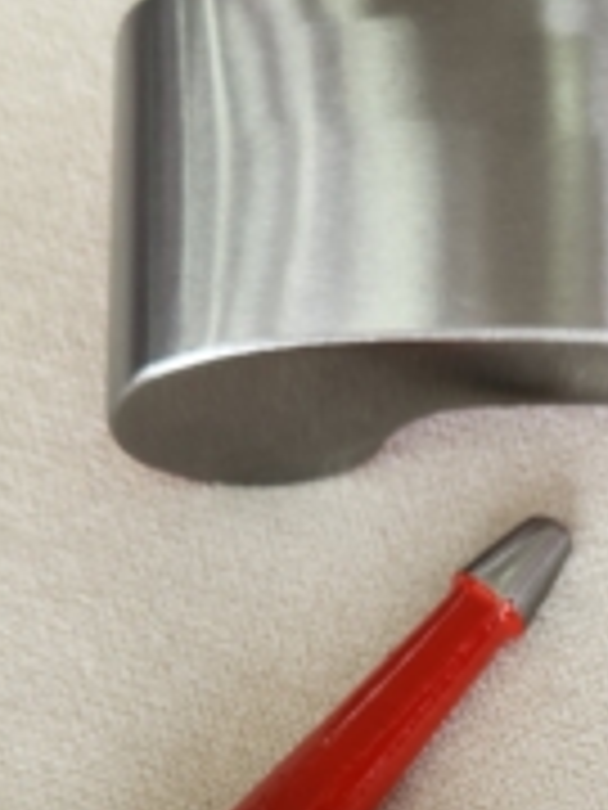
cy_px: 770
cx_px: 477
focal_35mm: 51
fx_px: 1194
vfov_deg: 34.8
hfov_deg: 28.0
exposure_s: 1/101
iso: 40
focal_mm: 5.4
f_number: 1.8
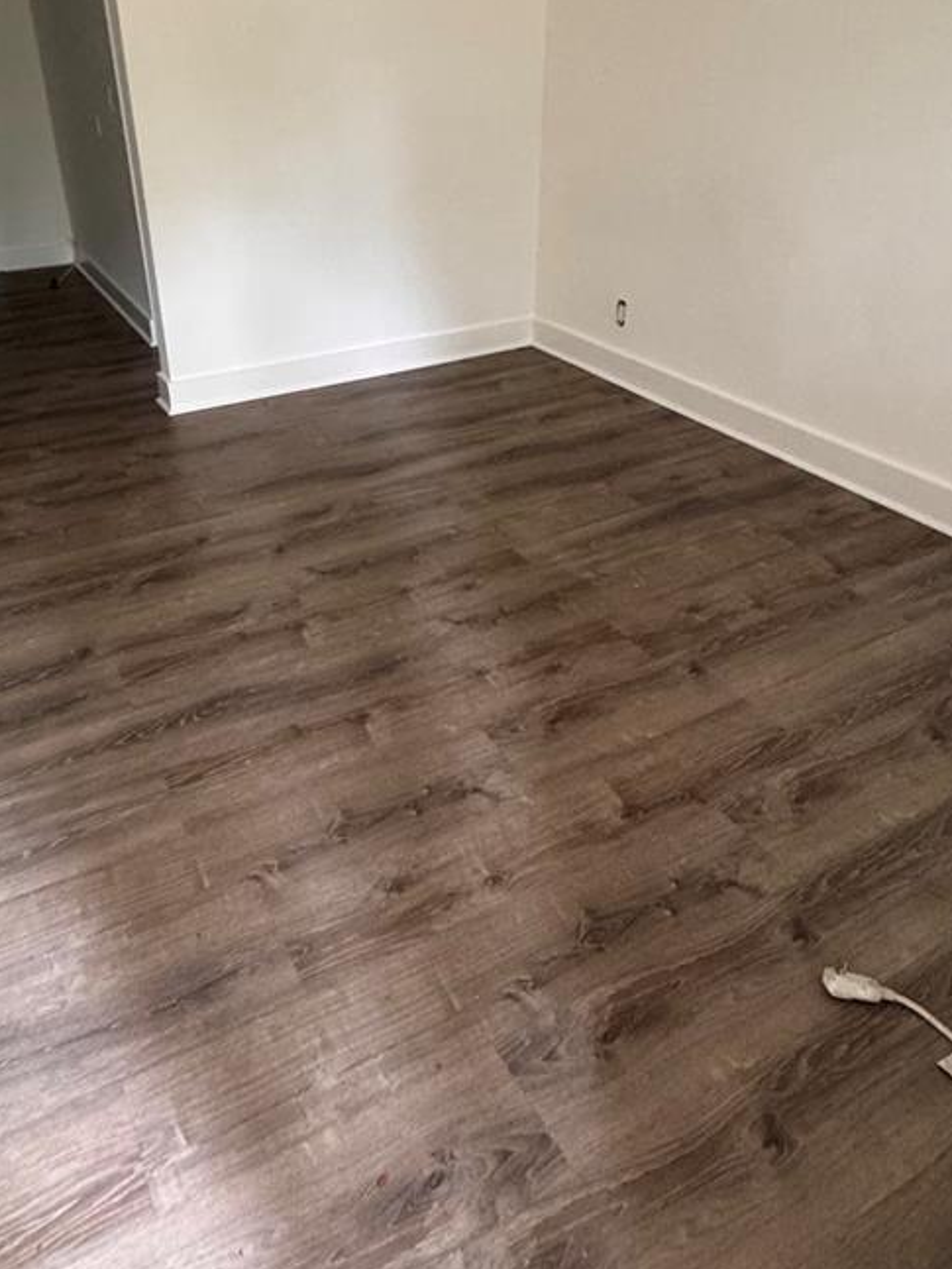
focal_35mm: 26
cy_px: 509
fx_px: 953
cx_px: 404
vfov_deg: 66.6
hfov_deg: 52.9
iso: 800
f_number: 2.2
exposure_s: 1/60
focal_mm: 2.22
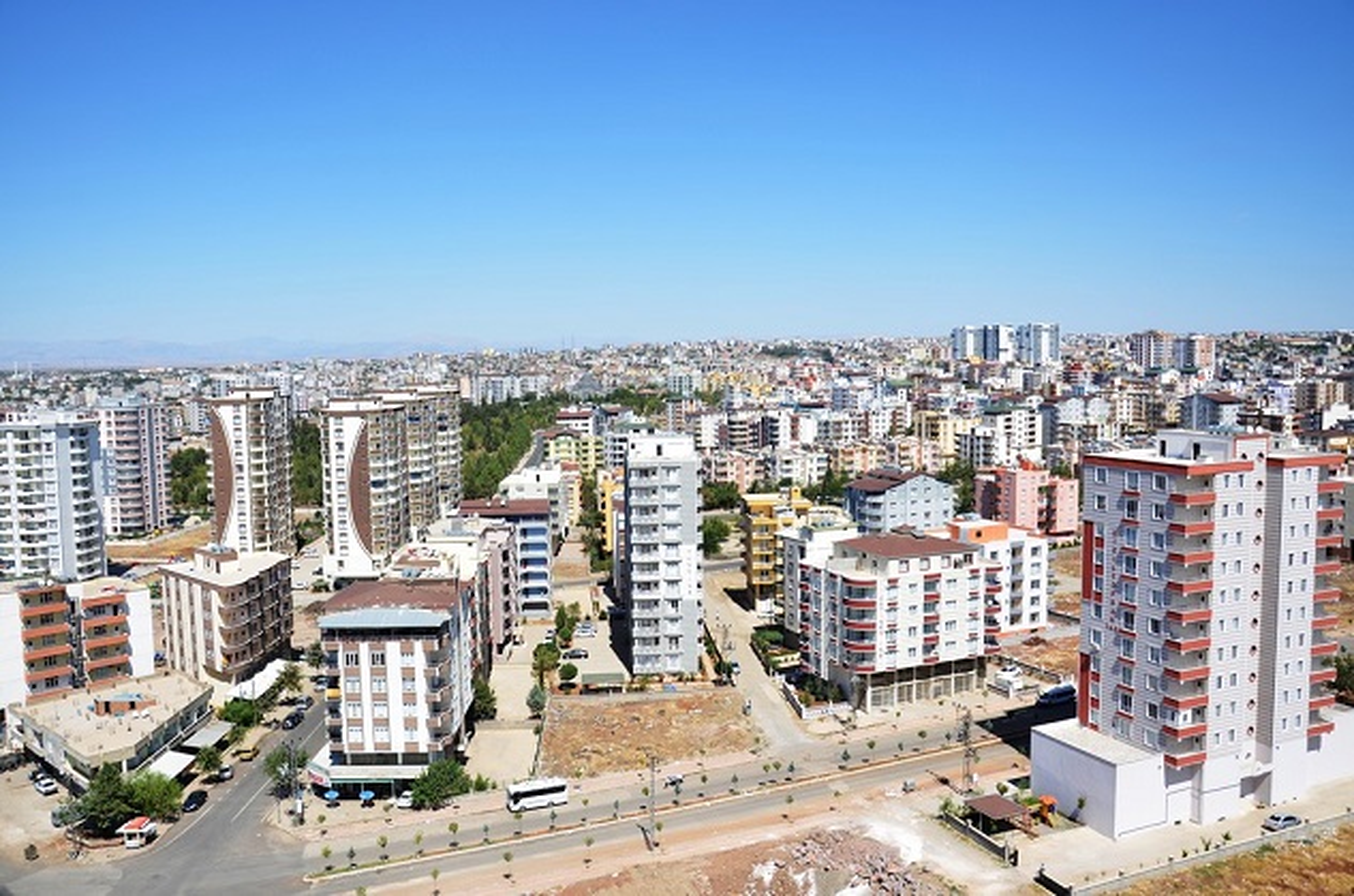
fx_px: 1013
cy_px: 448
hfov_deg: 67.5
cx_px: 677
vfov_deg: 47.7
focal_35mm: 27
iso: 100
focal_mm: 18
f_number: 5
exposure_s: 1/500
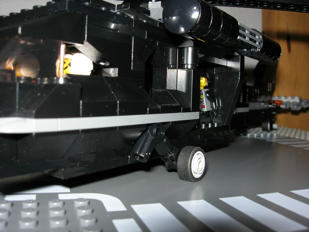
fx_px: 339
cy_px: 116
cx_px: 154
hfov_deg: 49.0
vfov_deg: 37.7
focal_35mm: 38
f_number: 4.8
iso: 64
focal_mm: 7.8
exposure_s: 1/60.1
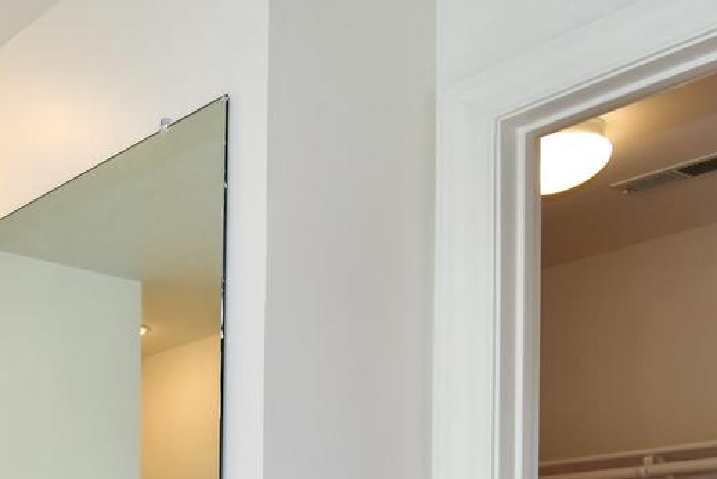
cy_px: 655
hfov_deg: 33.1
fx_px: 996
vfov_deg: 23.3
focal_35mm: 50
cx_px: -123
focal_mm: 12
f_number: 5
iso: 200
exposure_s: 1/100
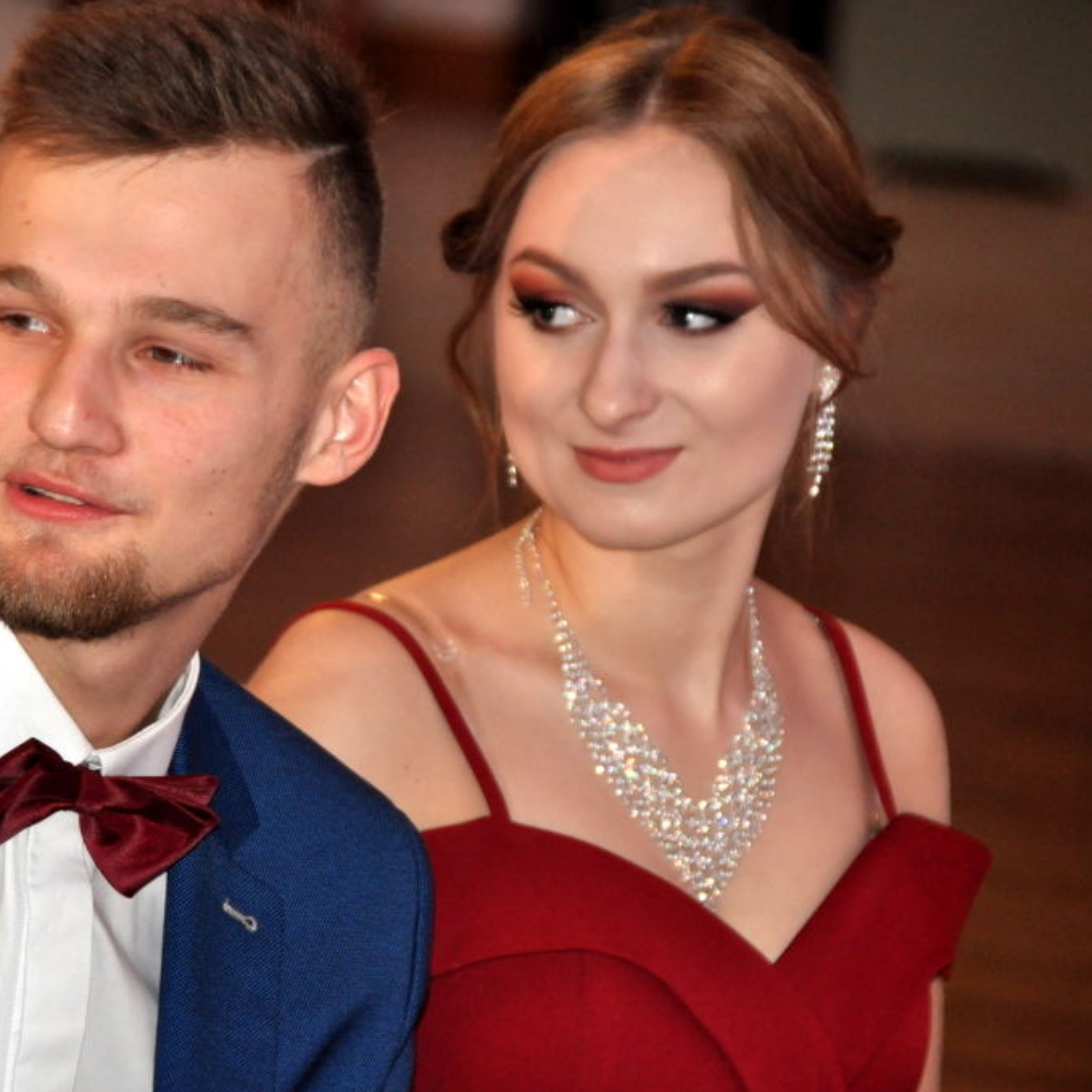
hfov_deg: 5.4
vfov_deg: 5.4
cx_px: 325
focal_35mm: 327
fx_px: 11671
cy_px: 546
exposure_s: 1/60
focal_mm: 170
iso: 800
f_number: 6
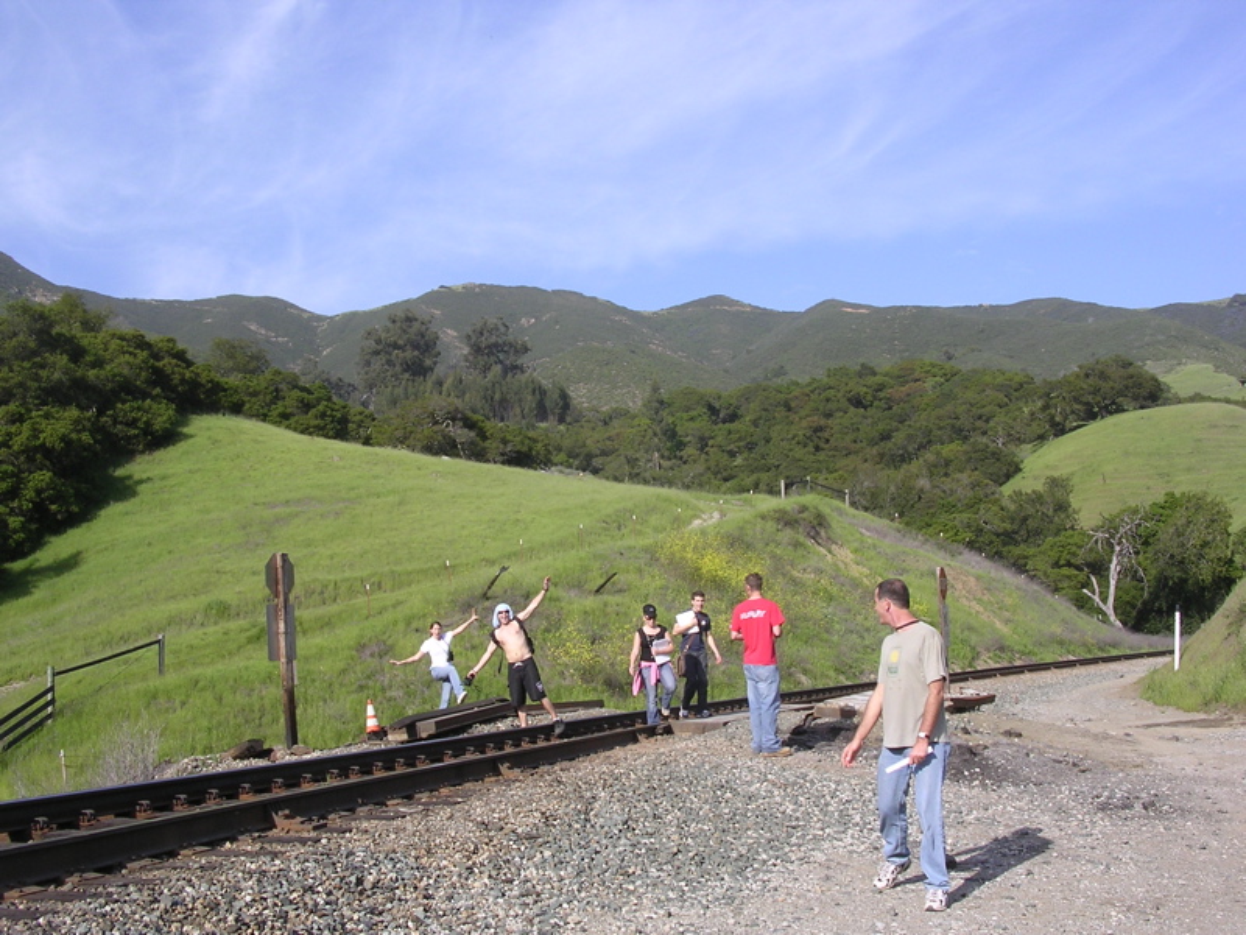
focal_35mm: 38
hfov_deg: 49.0
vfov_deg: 37.7
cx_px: 623
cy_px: 468
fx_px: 1368
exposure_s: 1/194
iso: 100
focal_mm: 5.8
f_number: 5.6
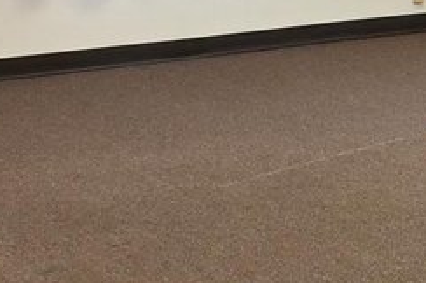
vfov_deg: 9.5
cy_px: -121
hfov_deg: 12.1
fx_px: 1654
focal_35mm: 140
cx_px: 989
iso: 500
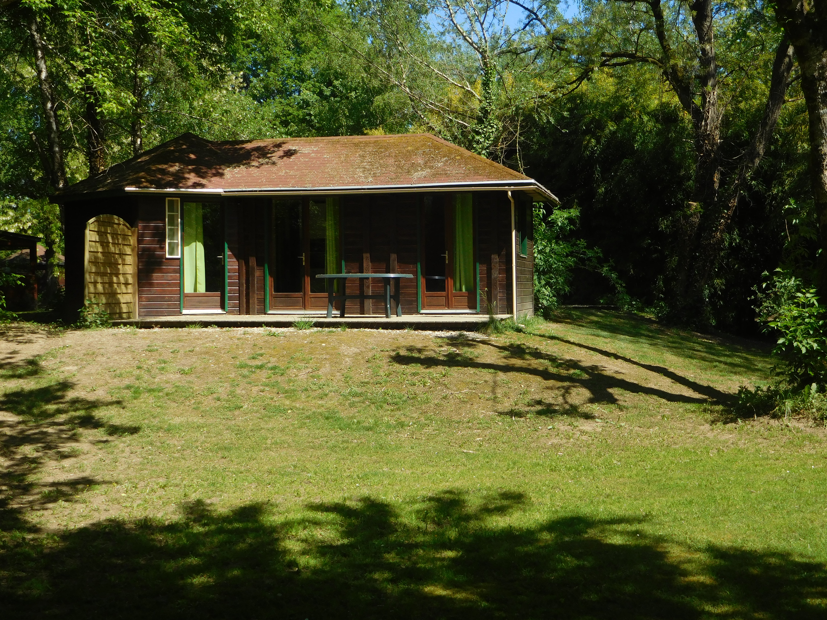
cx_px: 414
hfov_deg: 42.1
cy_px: 310
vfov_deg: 32.2
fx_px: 1075
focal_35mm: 45
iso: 125
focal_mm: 8
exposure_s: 1/640
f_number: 4
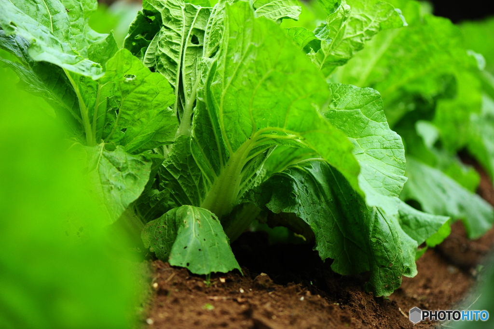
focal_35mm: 105
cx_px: 247
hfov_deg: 19.5
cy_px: 164
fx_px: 1440
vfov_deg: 13.0
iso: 640
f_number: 4
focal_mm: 105
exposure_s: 1/1600
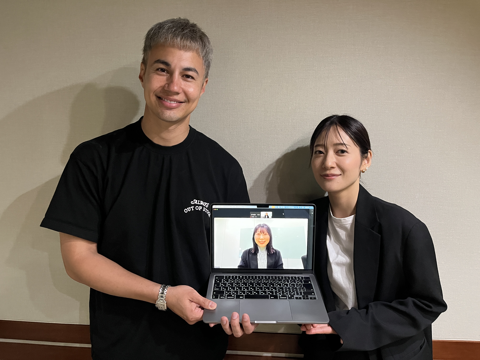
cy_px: 180
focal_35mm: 26
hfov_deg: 67.3
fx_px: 361
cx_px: 240
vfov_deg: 53.1
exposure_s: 1/40
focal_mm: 5.1
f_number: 1.6
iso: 640
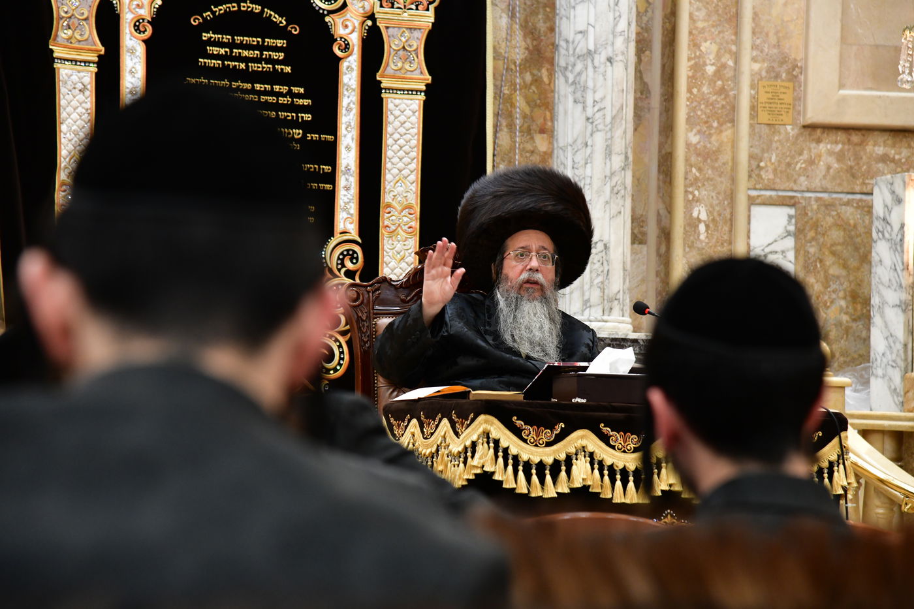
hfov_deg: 17.1
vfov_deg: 11.4
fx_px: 3046
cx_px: 457
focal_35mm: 120
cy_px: 304
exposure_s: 1/100
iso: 2500
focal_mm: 120
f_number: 5.6
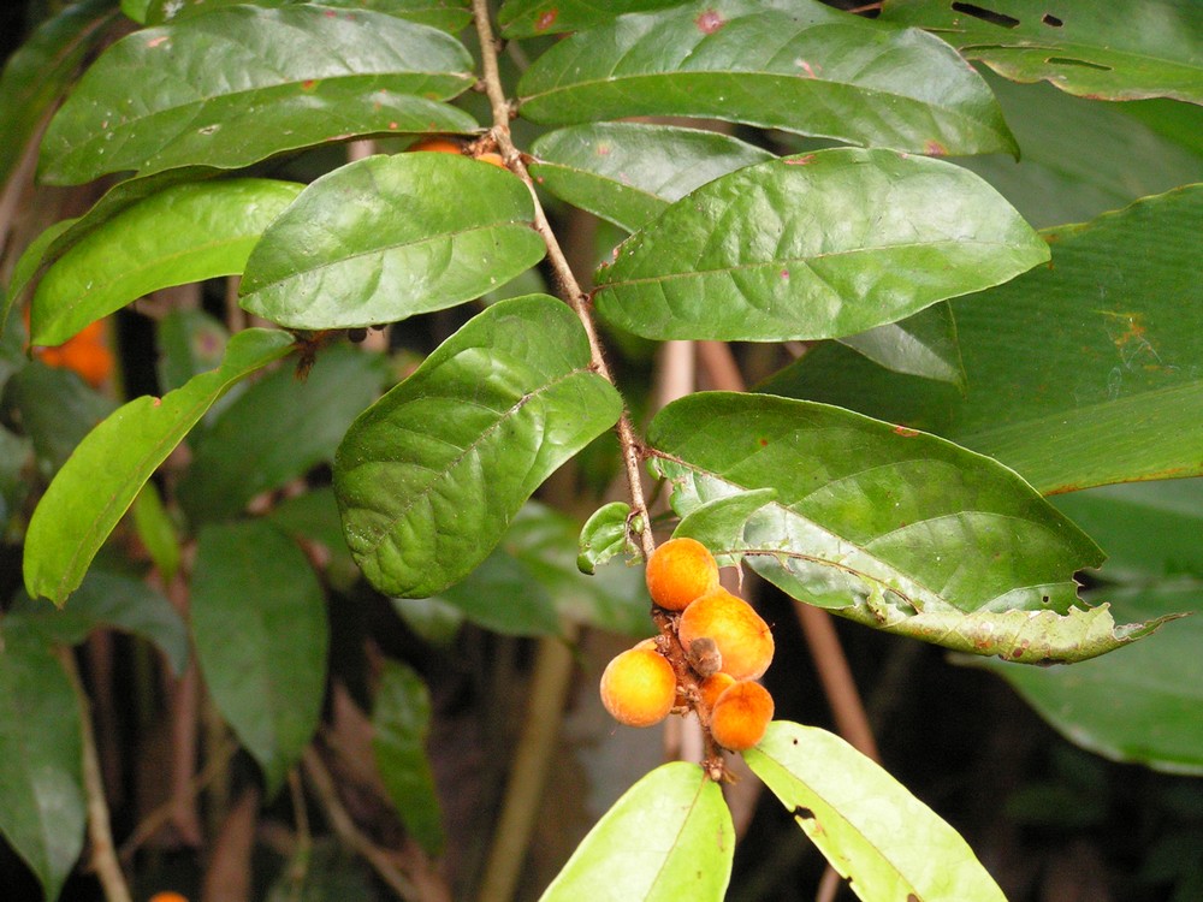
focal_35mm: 118
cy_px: 451
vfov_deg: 12.6
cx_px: 602
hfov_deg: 16.7
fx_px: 4101
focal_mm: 19.6
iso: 200
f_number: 3.2
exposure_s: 1/100
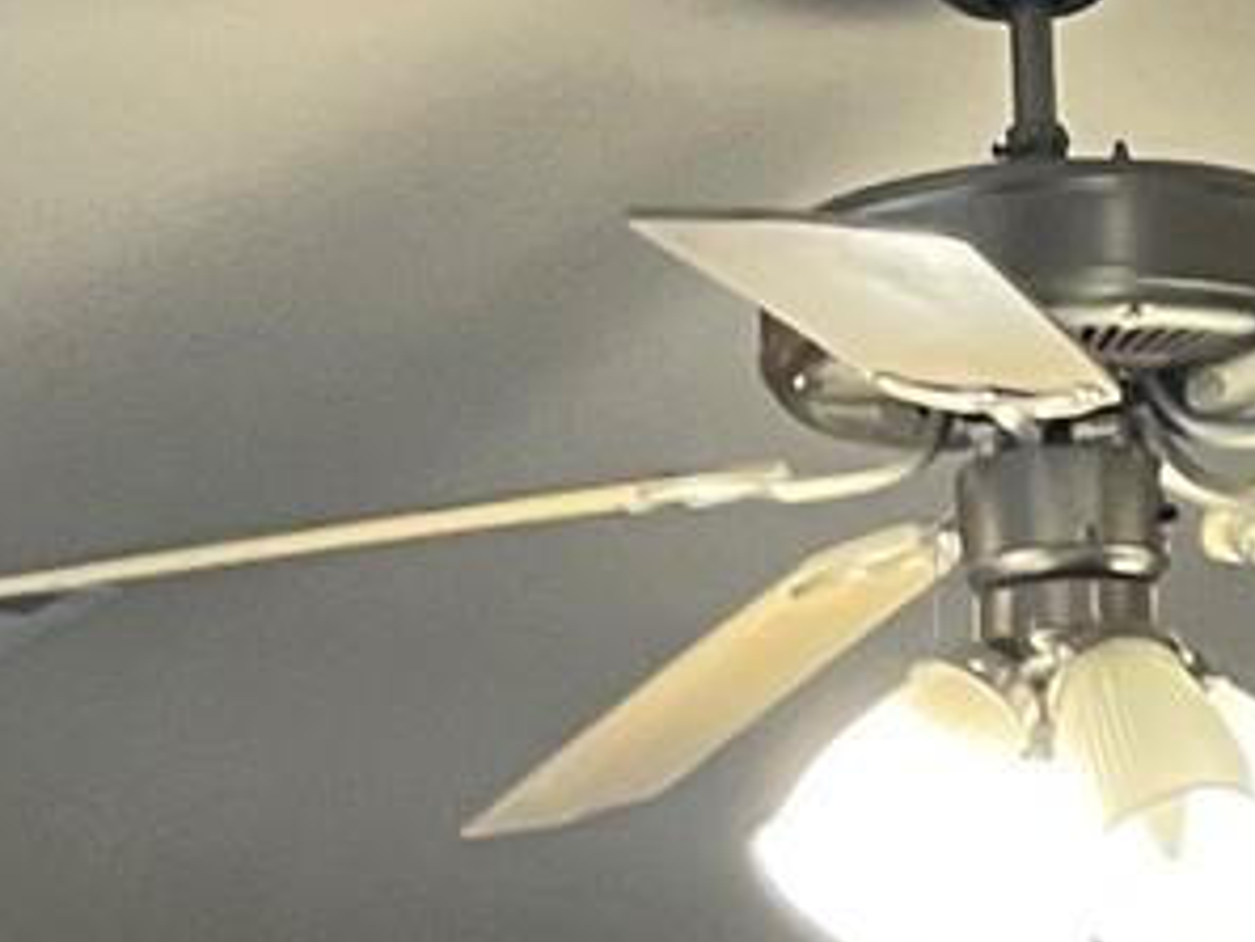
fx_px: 6492
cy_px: 3139
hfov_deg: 11.0
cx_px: 1035
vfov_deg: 7.1
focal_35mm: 179
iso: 160
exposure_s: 1/60
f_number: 1.6
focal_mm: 4.2
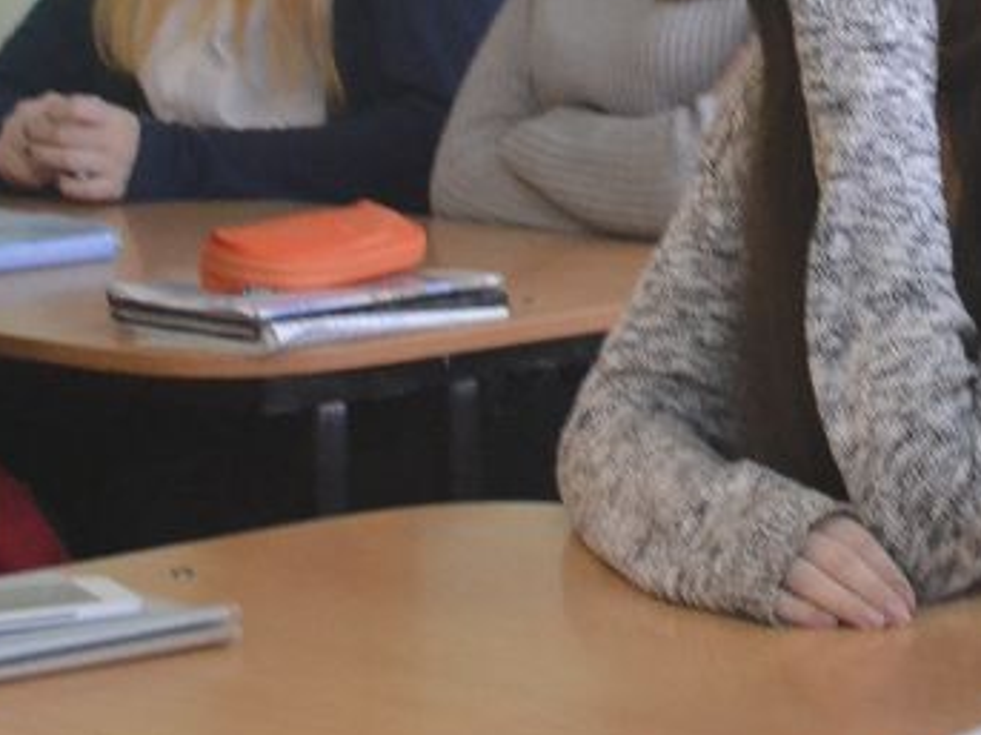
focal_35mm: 198
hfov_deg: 9.9
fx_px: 5609
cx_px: 1067
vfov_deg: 7.5
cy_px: -33
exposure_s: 1/30
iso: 2800
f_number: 5.3
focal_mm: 46
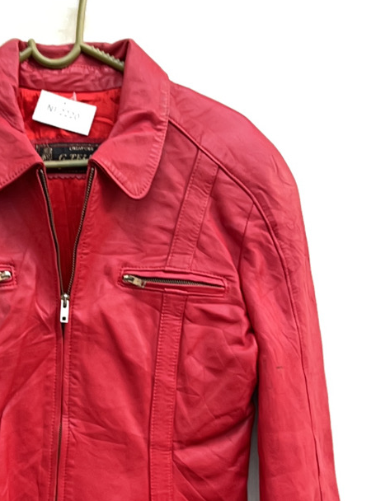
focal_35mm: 48
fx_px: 695
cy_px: 356
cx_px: 52
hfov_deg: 29.3
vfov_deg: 38.9
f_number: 1.6
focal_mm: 5.1
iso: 100
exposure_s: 1/60
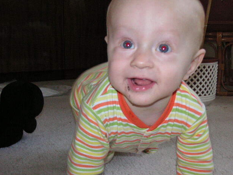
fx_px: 323
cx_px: 131
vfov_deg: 30.3
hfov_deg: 39.6
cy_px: 94
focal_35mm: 48
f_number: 2.8
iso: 160
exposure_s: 1/45
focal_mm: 6.1
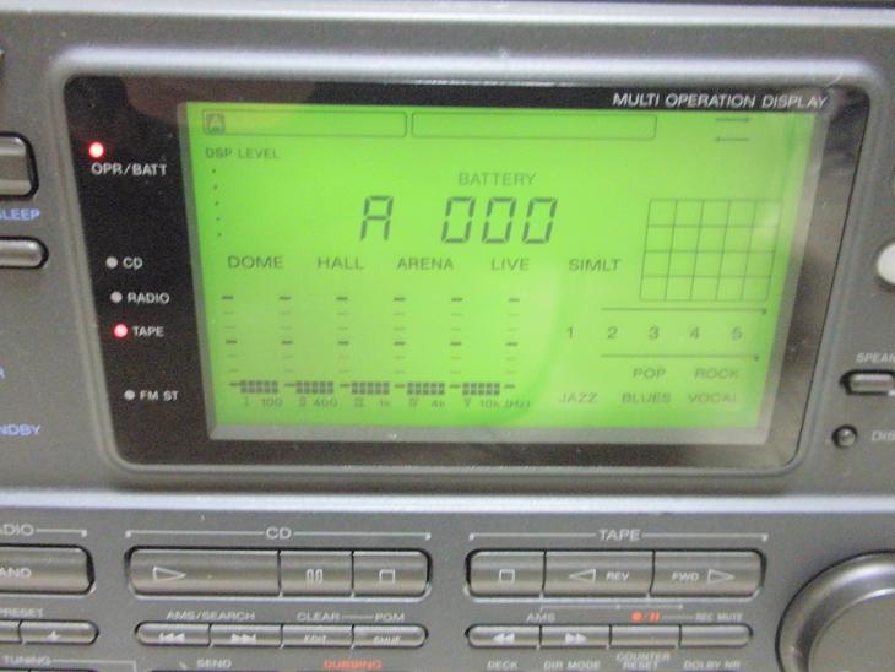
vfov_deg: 38.7
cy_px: 336
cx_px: 448
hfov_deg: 50.1
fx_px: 957
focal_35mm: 37
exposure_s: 1/4
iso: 250
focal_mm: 6.6
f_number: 3.5
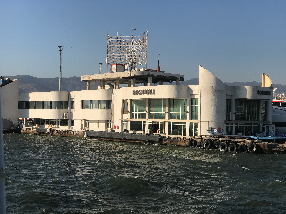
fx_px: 471
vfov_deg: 25.7
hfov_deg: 33.8
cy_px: 107
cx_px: 143
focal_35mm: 57
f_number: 2.8
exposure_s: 1/977
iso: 20
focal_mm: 6.6
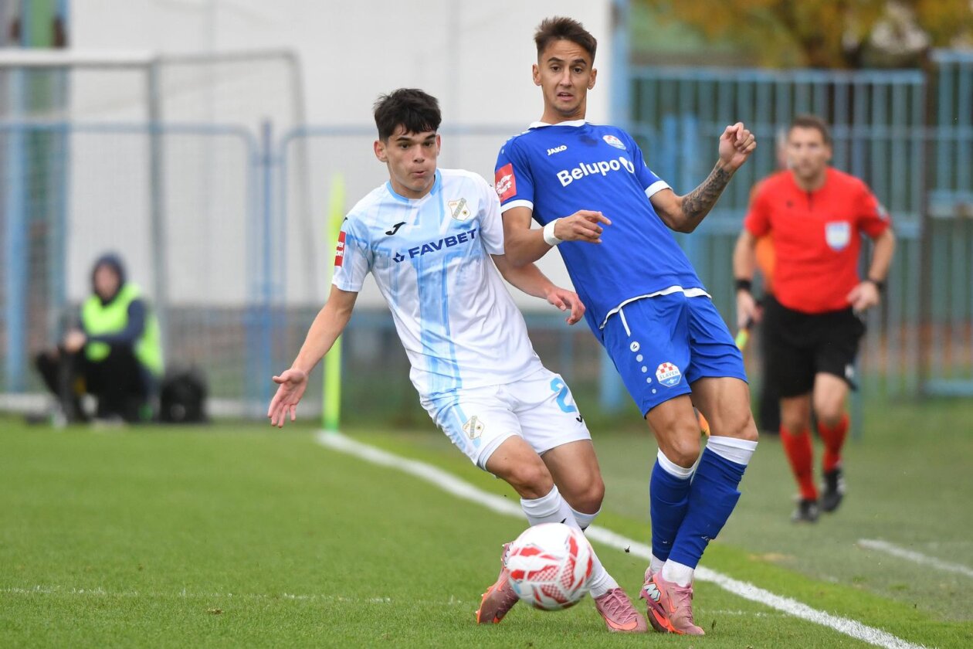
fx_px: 9459
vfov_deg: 3.9
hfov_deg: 5.9
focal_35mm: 350
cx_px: 486
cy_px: 324
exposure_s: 1/1250
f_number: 4
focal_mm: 350
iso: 800
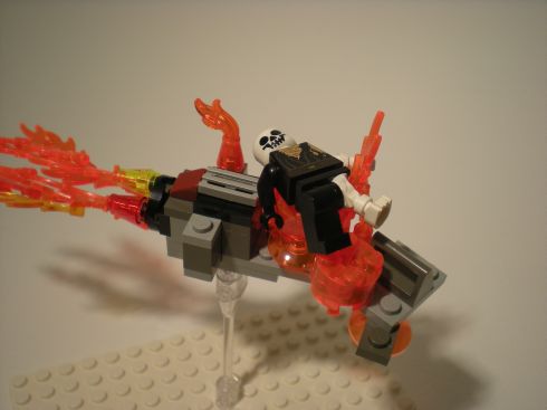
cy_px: 205
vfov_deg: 32.8
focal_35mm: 44
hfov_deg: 43.0
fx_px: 695
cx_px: 274
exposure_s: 1/76.4
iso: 76
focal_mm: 7.4
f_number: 3.5
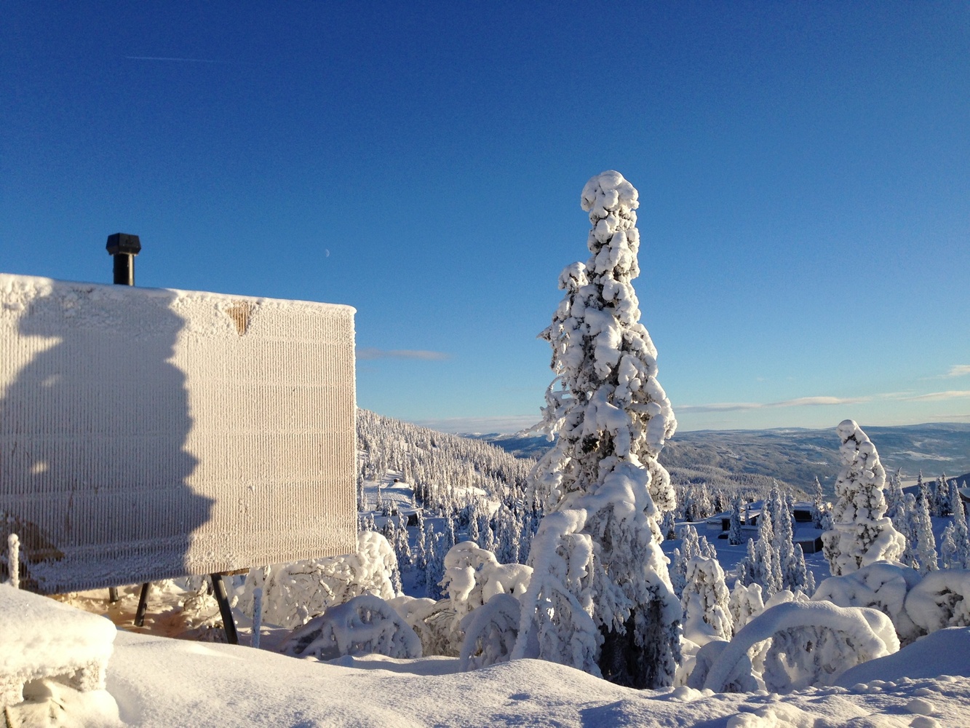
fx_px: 925
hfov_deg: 55.3
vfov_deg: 43.0
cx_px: 485
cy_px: 364
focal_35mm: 33
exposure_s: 1/2008
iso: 50
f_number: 2.4
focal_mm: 4.12
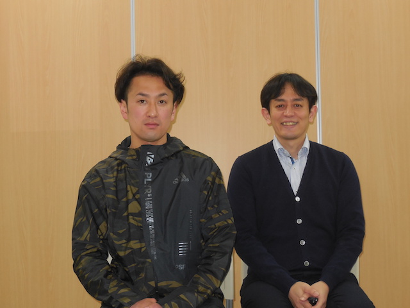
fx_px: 782
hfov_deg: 29.4
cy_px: 154
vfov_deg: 22.3
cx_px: 205
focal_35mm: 66
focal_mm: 10.9
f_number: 4.2
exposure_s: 1/60
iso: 450
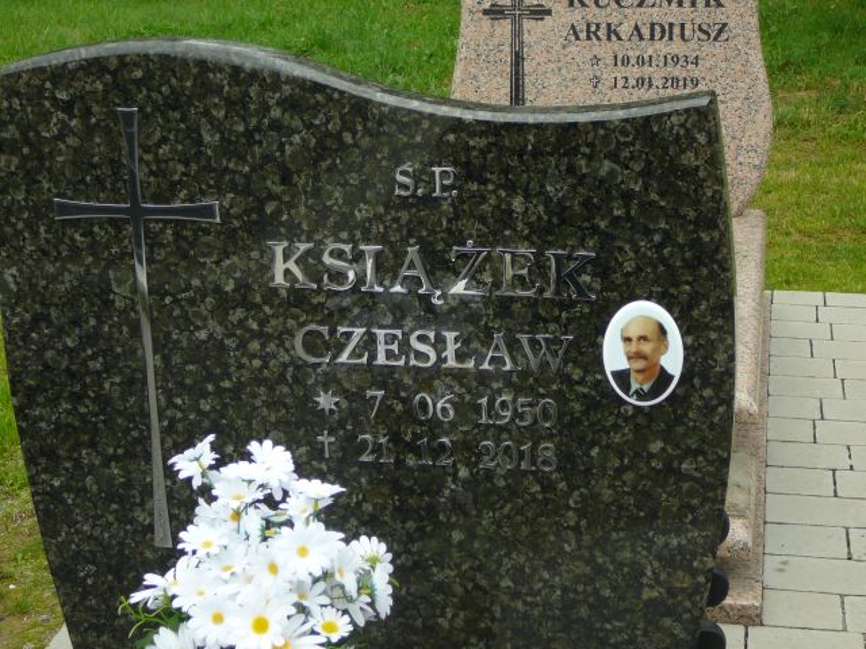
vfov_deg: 22.6
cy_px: 324
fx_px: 1626
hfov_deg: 29.8
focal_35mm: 65
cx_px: 433
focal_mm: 9.7
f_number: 3.6
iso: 80
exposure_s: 1/125
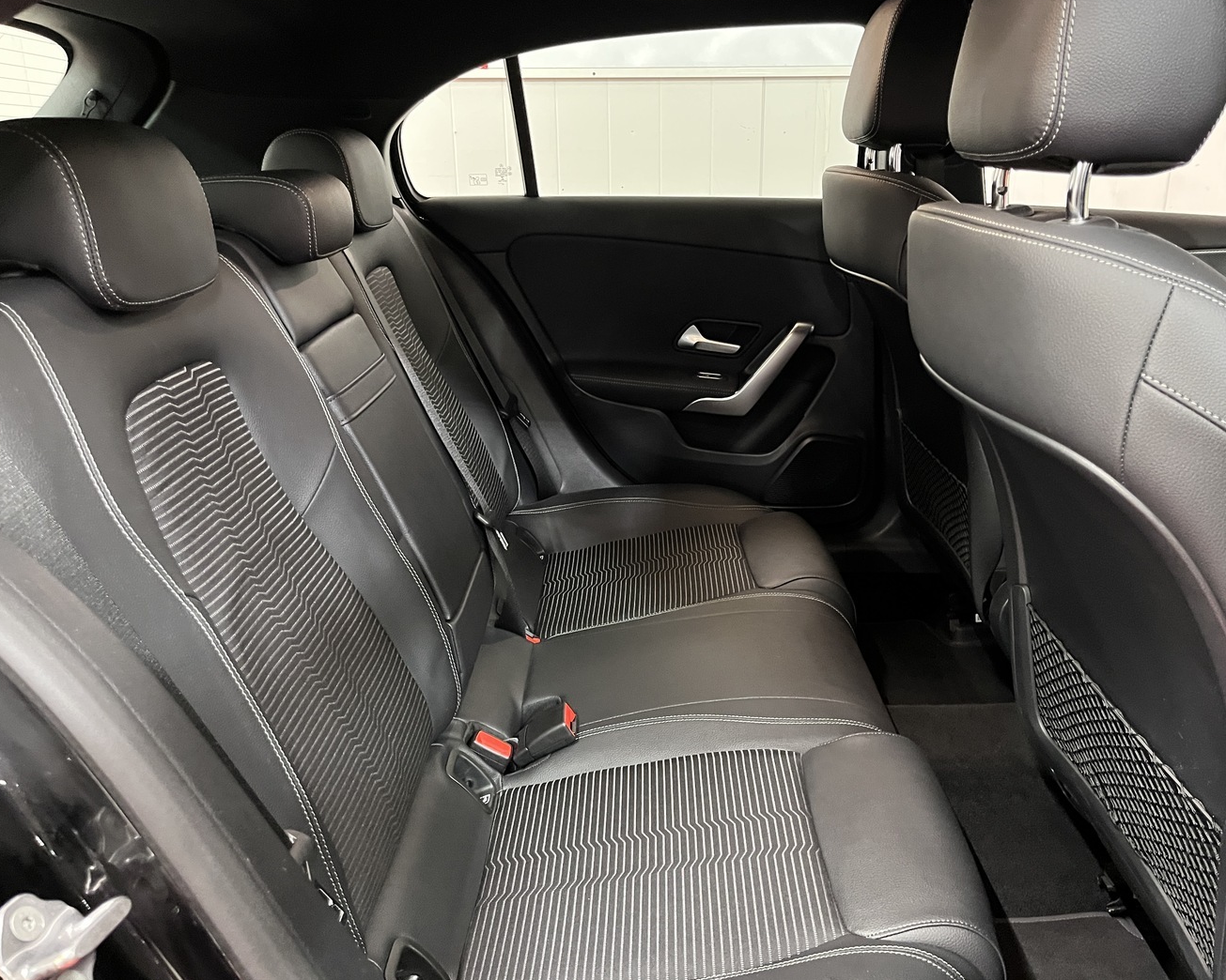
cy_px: 478
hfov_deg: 62.1
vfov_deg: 51.5
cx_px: 655
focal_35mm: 28
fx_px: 1016
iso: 640
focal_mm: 5.1
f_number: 1.6
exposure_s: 1/30
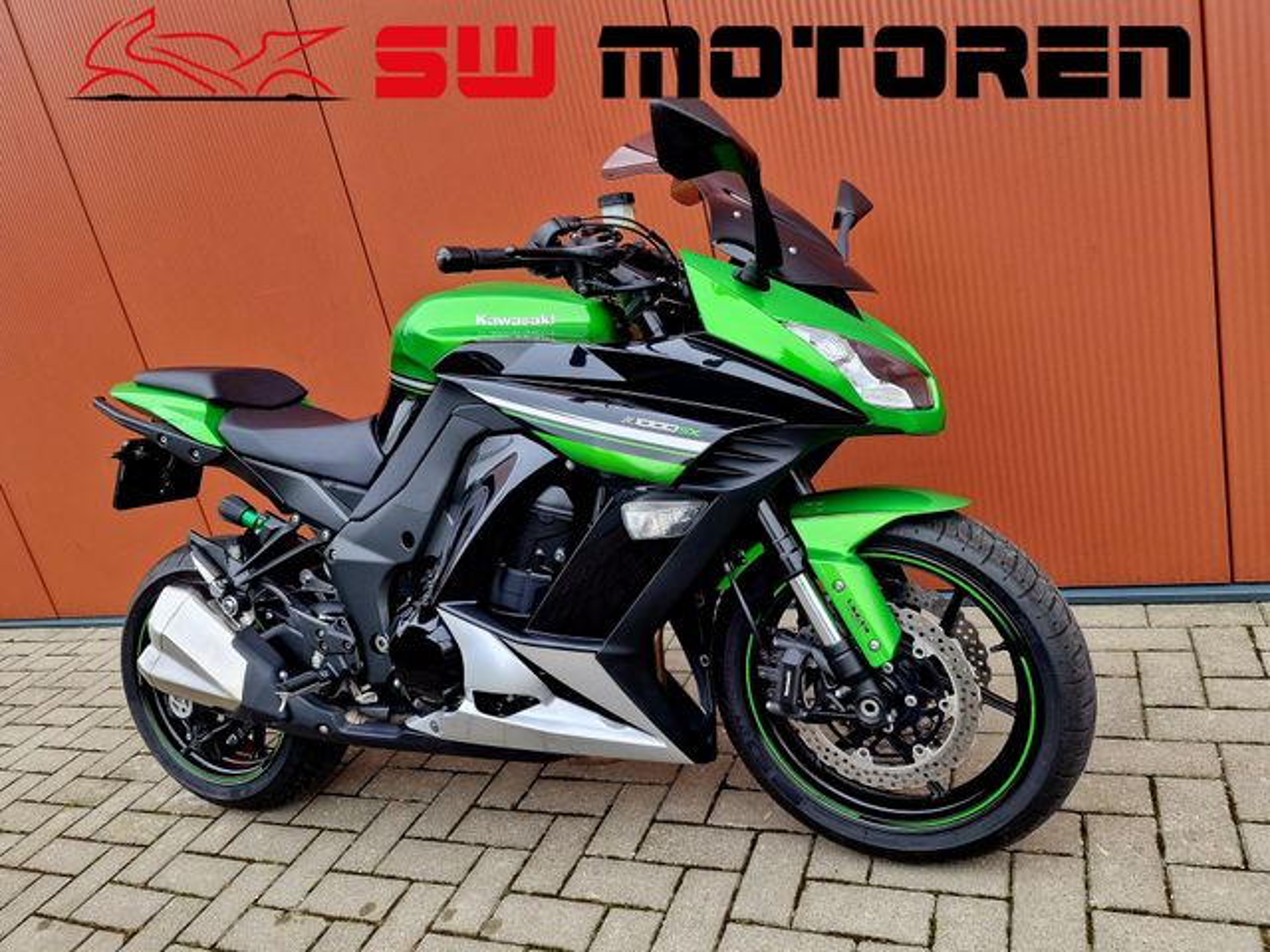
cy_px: 476
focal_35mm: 23
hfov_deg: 73.9
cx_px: 635
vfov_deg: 58.9
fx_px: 844
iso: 50
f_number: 1.8
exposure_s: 1/182
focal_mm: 6.4
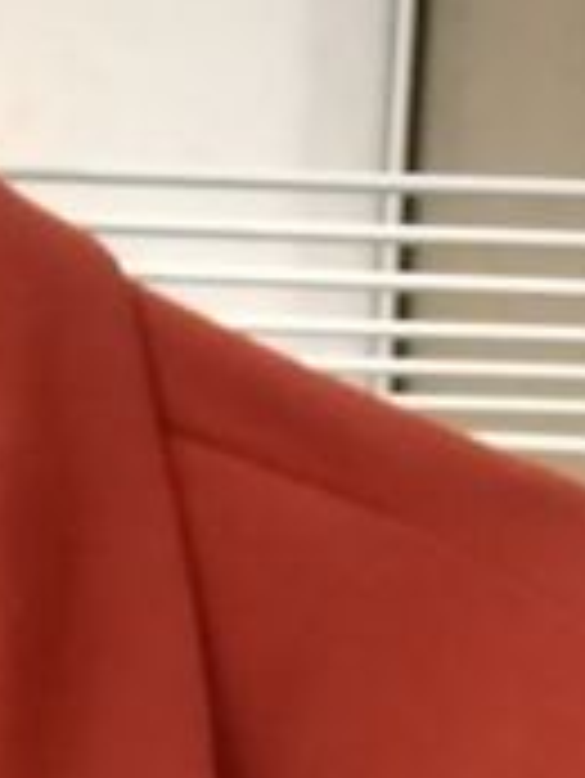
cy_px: 2235
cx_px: -360
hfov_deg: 9.6
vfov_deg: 10.2
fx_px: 3376
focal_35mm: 150
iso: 3381
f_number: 1.8
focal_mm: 3.6
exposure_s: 1/14.3
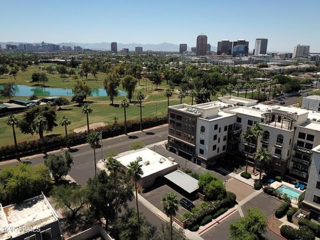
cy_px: 120
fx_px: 240
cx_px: 160
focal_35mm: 26
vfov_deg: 53.1
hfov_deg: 67.3
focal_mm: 4.73
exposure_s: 1/2591
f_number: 2.2
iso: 100
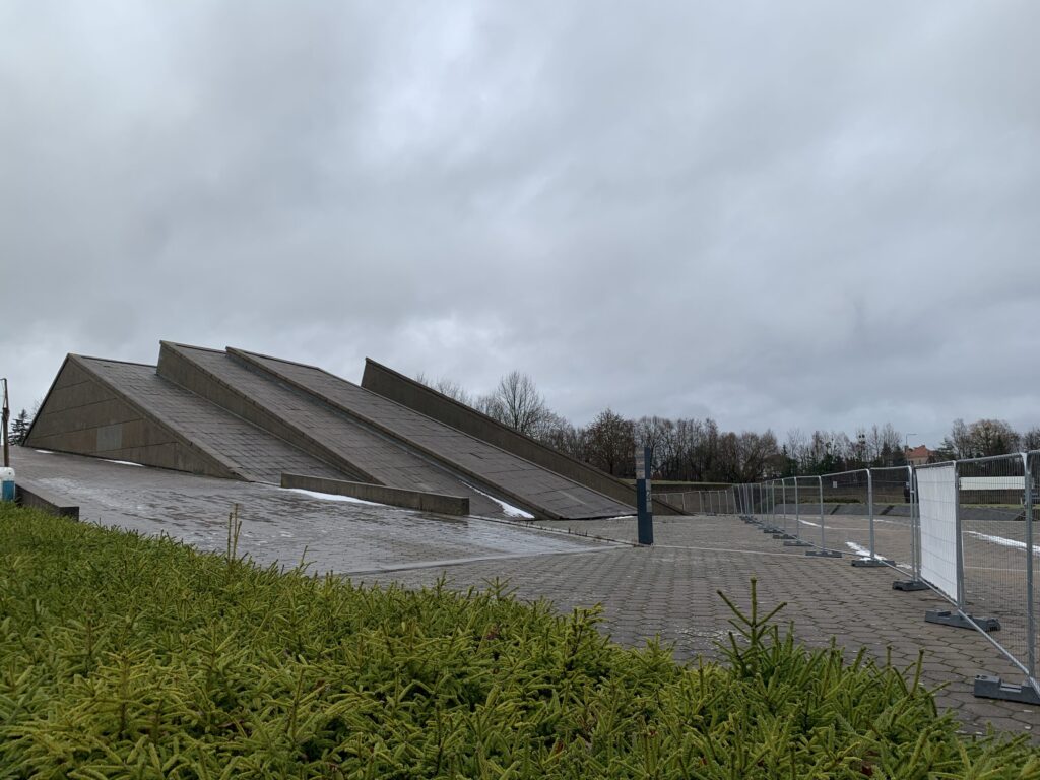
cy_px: 390
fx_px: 781
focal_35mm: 26
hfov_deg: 67.3
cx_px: 520
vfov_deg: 53.1
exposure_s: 1/448
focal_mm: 4.25
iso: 25
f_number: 1.8
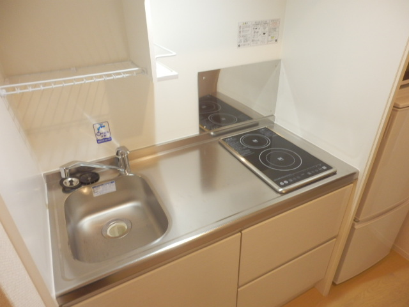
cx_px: 204
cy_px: 154
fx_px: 284
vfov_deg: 56.8
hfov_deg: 71.6
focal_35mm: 24
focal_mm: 4.2
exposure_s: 1/30
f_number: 3
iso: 250
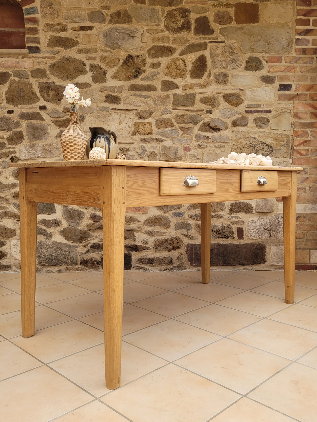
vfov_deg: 67.3
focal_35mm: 26
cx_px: 158
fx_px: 318
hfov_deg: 53.1
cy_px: 211
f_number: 1.8
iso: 40
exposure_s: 1/118
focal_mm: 5.4
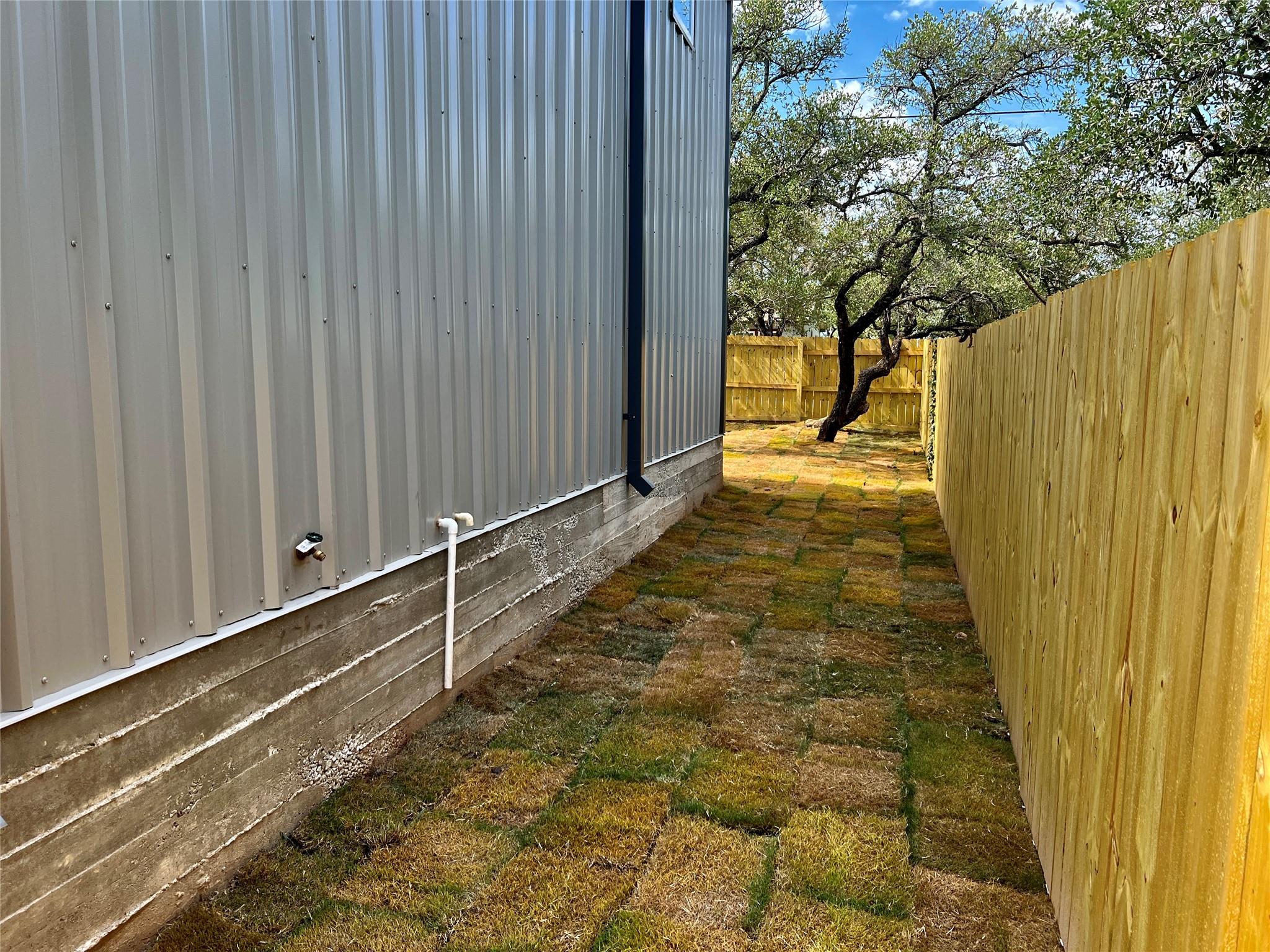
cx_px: 635
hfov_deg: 67.3
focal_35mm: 26
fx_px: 954
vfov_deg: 53.1
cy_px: 476
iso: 50
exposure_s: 1/880
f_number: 1.5
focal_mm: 5.7
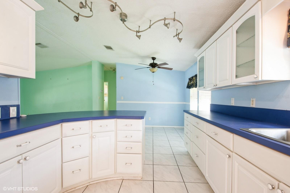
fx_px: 121
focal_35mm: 15
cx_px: 145
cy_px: 96
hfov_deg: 100.4
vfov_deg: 77.3
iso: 200
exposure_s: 1/2
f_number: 8
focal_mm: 10
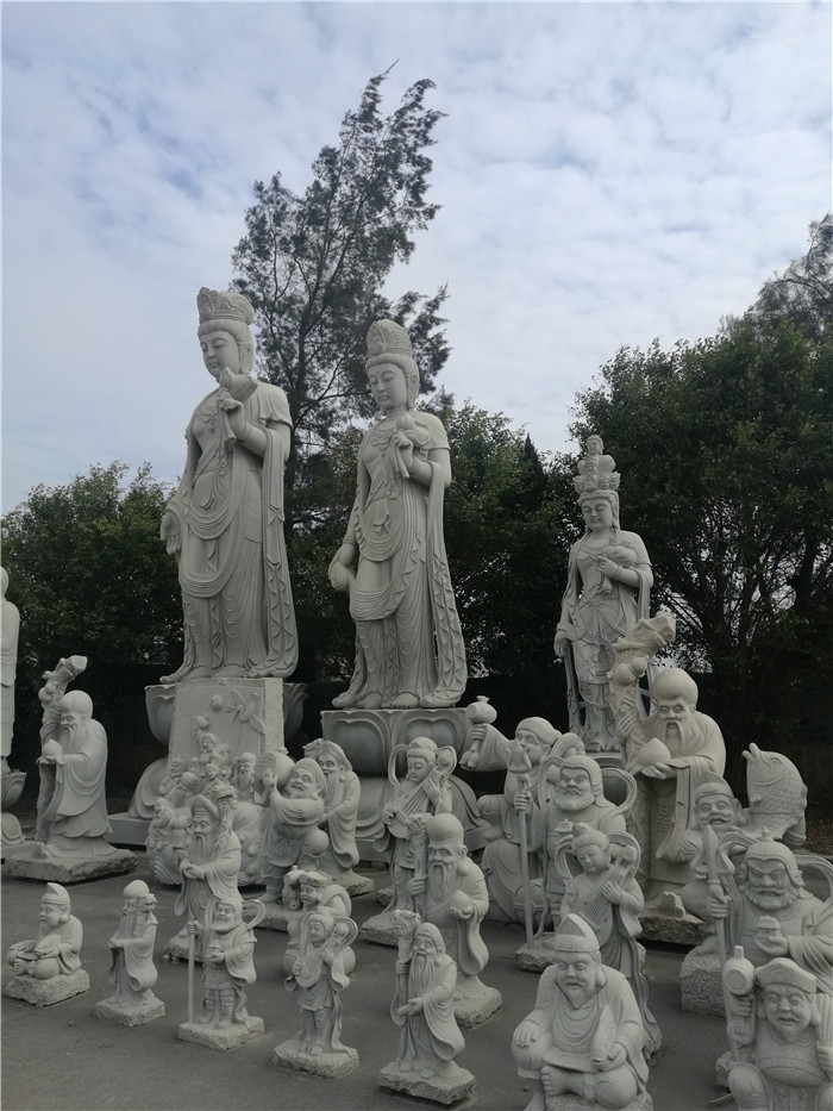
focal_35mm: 27
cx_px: 416
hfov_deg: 51.4
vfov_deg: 65.3
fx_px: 866
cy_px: 556
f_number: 2
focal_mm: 4.04
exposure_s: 1/1195
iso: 50
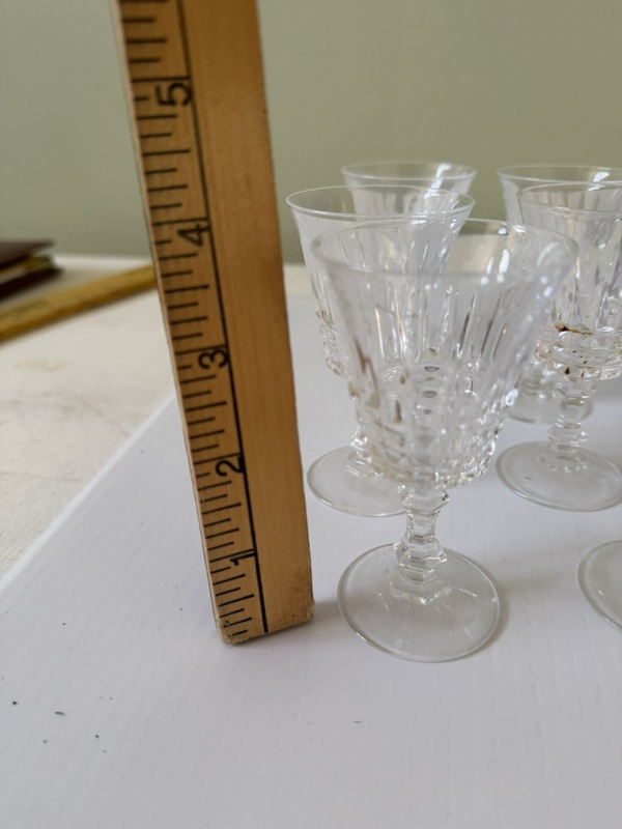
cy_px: 414
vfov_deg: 71.6
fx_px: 575
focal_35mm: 24
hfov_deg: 56.8
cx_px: 311
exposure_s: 1/60
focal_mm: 6.76
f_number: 1.78
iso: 250
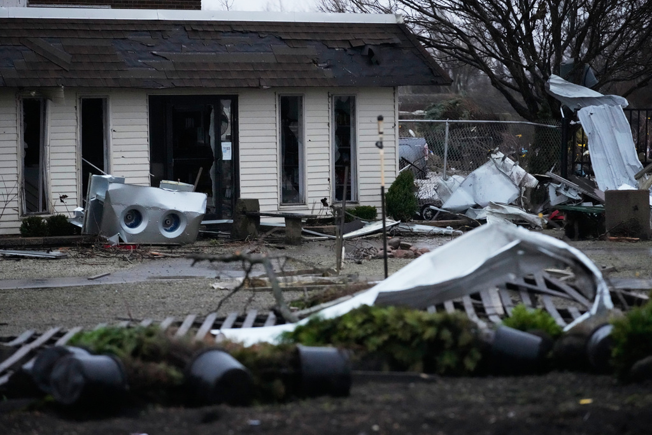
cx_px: 326
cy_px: 218
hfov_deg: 10.3
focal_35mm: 200
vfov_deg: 6.9
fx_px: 3622
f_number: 4
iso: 12800
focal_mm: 200
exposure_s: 1/400
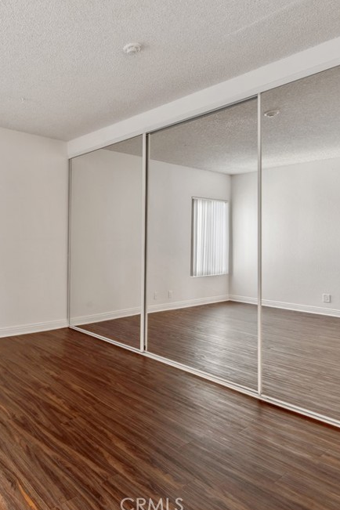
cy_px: 250
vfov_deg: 78.6
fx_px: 312
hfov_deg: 49.3
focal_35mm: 22
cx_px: 19
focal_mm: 14
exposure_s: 1/8
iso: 100
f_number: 10
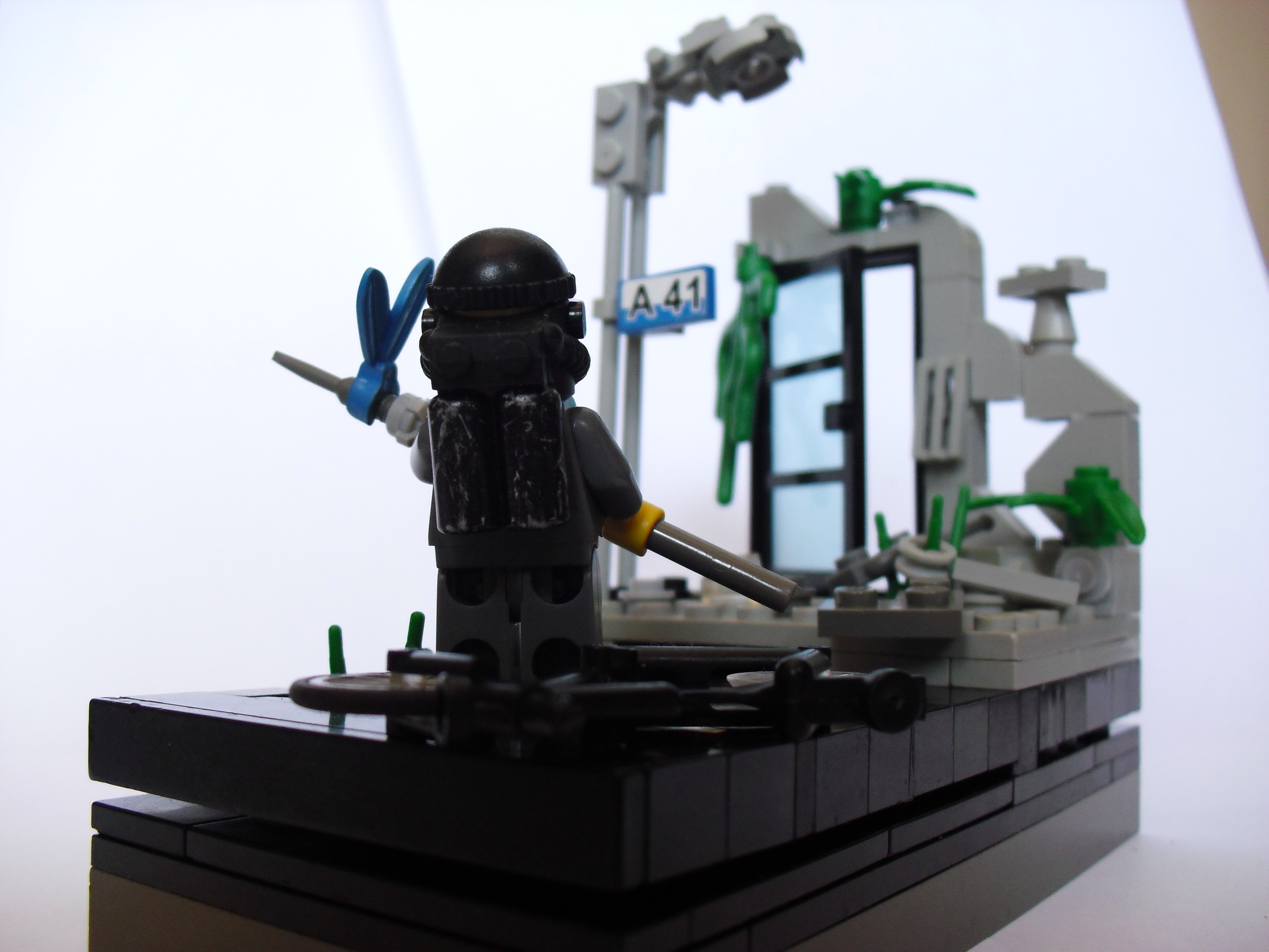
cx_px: 634
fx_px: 1320
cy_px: 476
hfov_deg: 51.4
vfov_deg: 39.7
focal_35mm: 36
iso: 200
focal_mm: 6.3
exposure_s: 1/100
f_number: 3.1
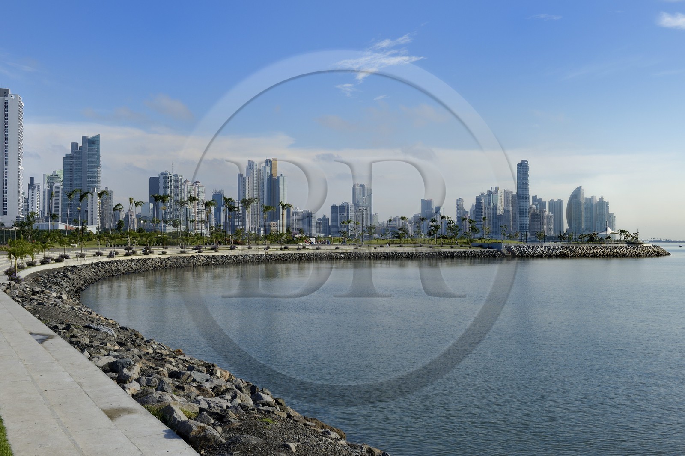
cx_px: 342
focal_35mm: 38
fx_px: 723
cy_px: 228
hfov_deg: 50.7
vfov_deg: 35.0
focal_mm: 38
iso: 200
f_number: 13
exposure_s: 1/250
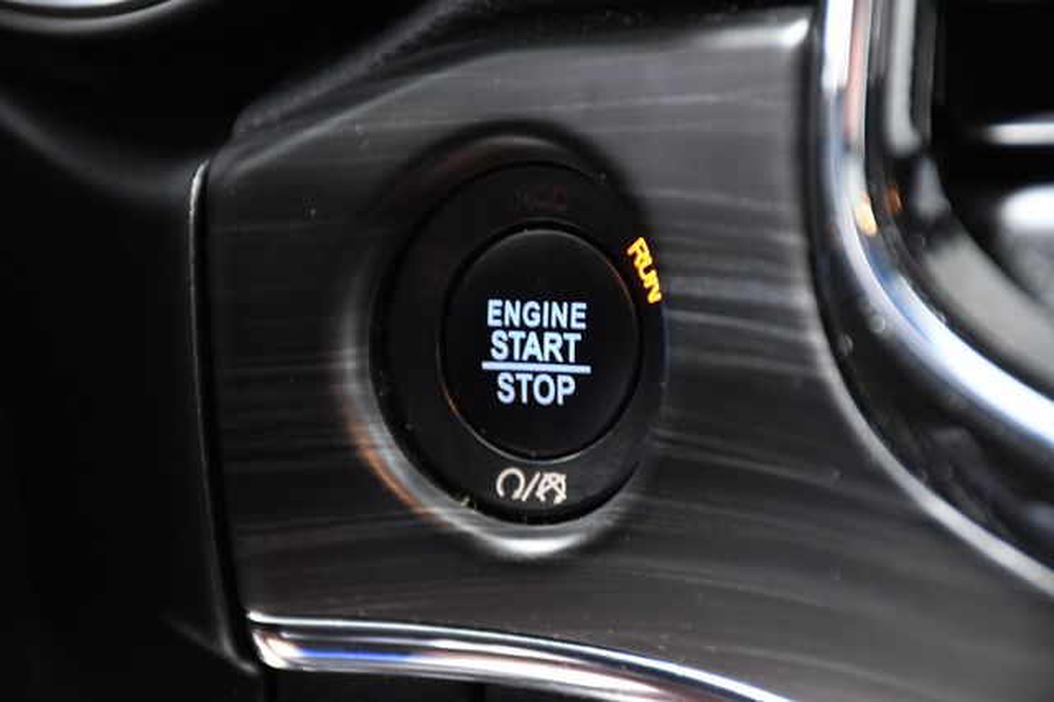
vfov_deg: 6.5
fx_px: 6145
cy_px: 351
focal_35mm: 210
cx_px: 527
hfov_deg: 9.8
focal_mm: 140
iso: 2500
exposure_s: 1/15
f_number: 5.6
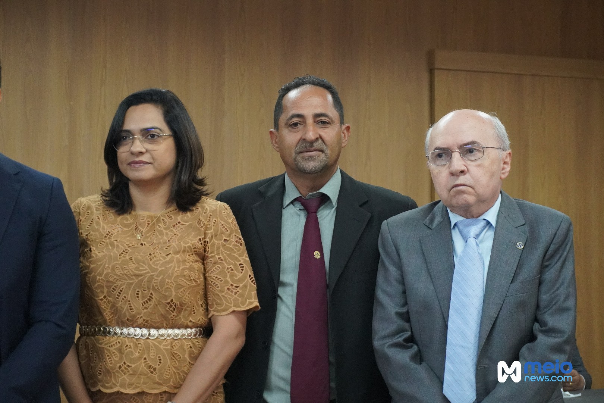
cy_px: 202
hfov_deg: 27.0
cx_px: 302
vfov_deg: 18.2
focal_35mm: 75
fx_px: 1258
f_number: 5.6
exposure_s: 1/160
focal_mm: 50
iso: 4000
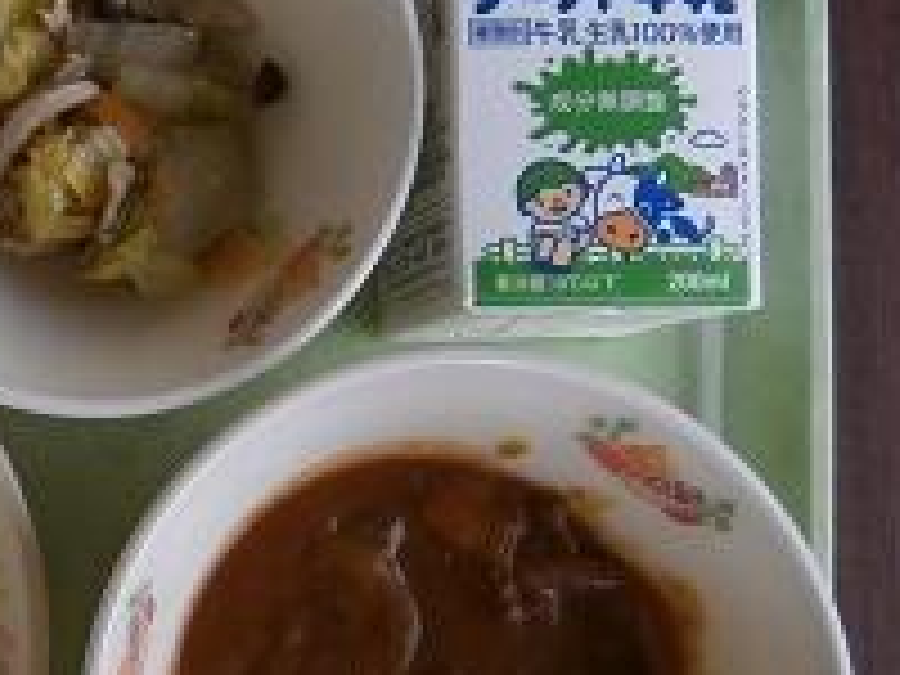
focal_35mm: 52
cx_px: 14
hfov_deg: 33.8
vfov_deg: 27.9
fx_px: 1352
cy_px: 436
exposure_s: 1/60
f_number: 2.8
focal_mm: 4.7
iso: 80
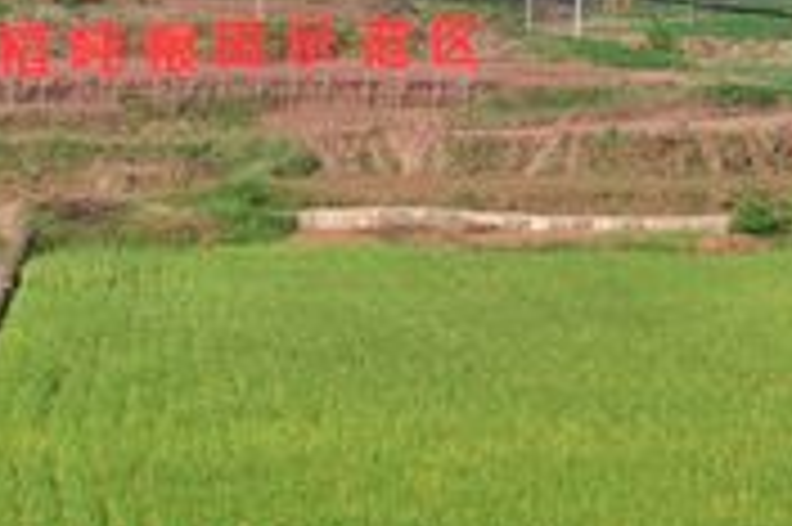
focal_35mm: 115
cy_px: 609
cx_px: 54
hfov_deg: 17.5
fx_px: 2524
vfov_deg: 11.7
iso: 200
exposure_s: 1/250
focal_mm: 21
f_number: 8
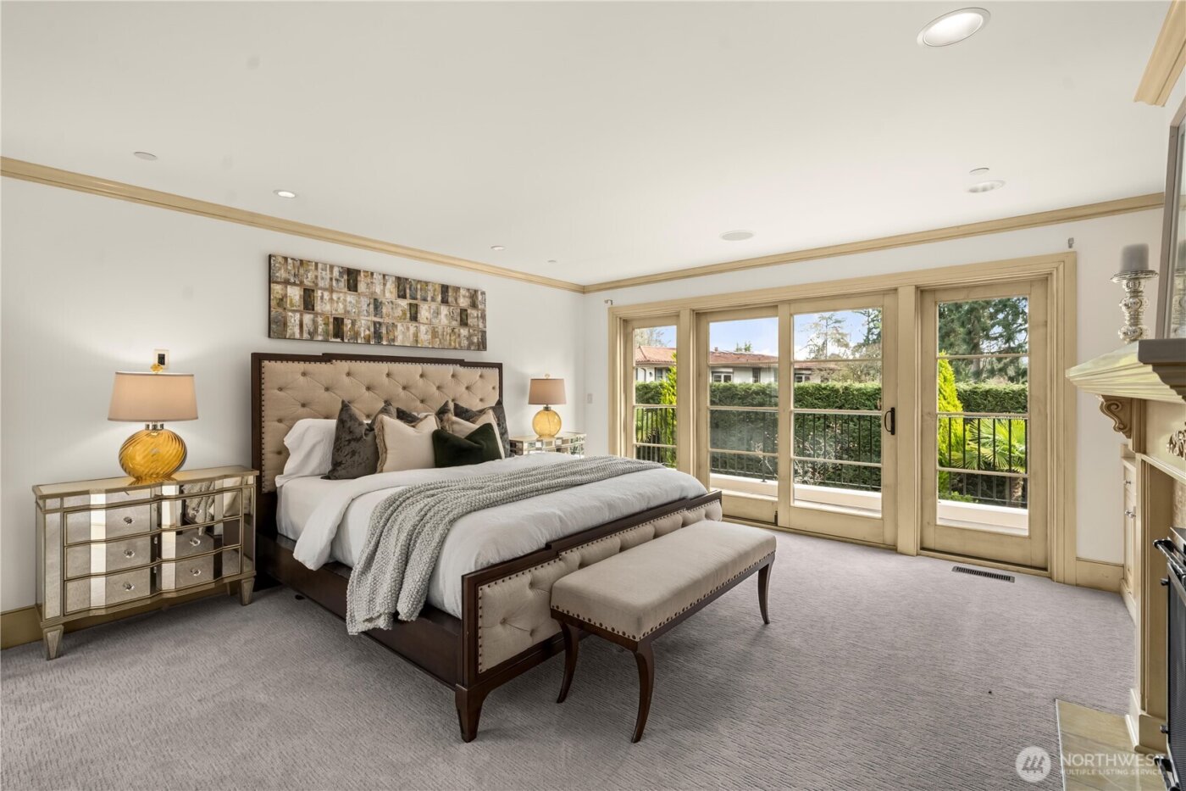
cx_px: 593
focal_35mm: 15
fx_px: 494
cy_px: 396
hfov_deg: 100.4
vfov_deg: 77.3
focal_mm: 15
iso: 1000
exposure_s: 1/20
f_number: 7.1
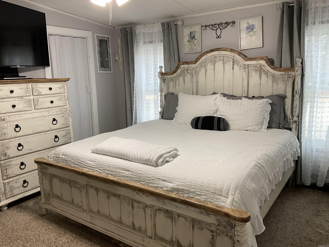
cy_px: 124
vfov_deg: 48.2
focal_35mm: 29
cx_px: 164
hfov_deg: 61.7
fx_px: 276
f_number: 1.8
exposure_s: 1/60
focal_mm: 3
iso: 40
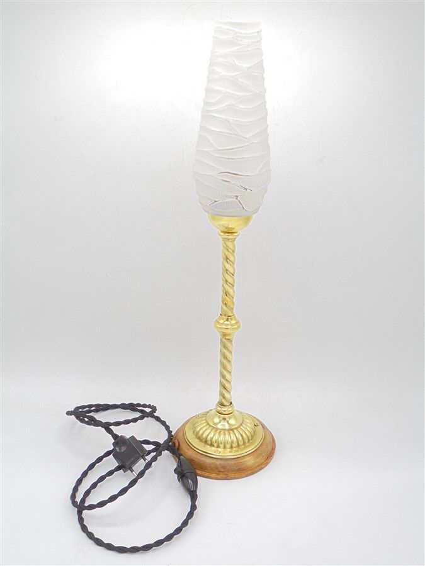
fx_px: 622
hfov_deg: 37.7
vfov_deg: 49.0
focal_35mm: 38
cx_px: 212
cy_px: 283
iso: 100
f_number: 4.2
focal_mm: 6.9
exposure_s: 1/125
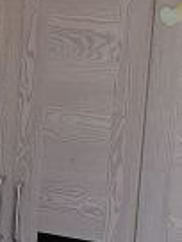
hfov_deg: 6.8
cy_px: 325
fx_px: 1486
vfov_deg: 9.2
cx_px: -166
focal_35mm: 212
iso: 50
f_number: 1.8
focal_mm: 5.3
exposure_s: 1/227
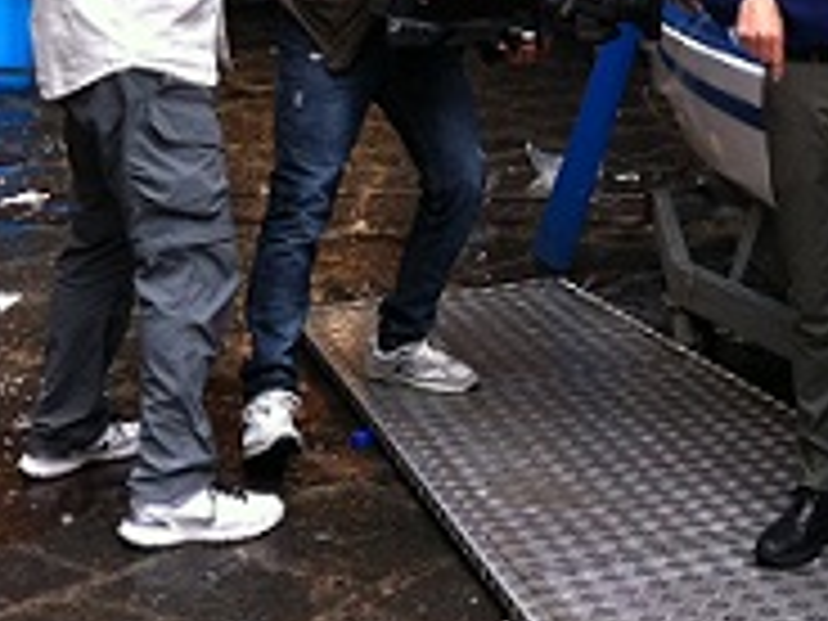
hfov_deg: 23.0
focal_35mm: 82
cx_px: 794
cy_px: -61
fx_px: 1961
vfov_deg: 17.4
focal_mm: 3.85
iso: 125
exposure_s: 1/120
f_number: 2.8
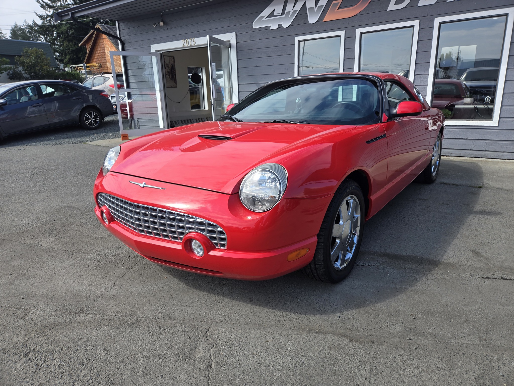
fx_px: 342
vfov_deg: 58.9
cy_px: 193
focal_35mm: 23
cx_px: 257
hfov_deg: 73.9
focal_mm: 5.4
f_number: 1.8
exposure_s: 1/1208
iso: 25
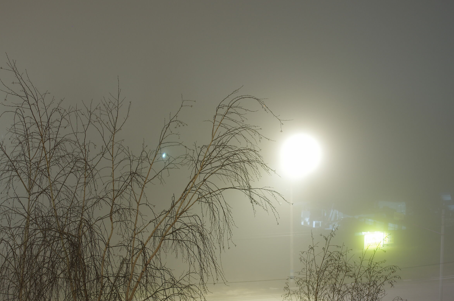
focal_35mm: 77
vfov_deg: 17.6
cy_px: 152
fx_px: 969
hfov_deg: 26.4
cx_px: 233
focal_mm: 50
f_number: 4
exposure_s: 10
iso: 100
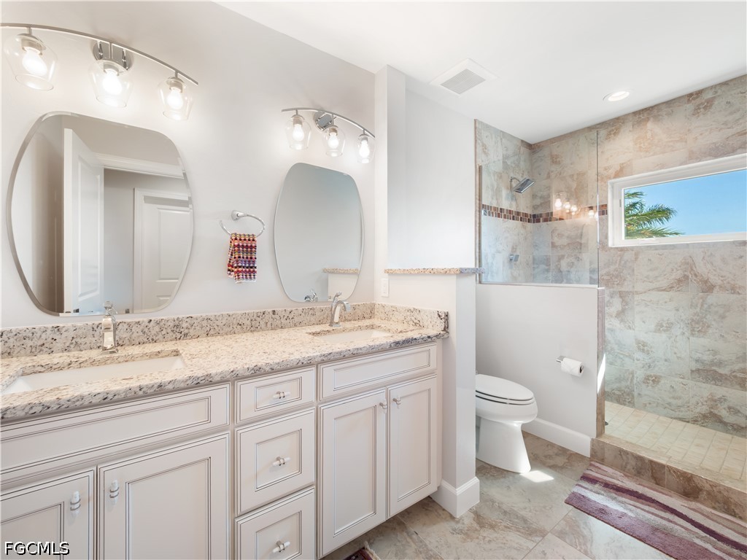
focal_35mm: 14
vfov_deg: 85.7
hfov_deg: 102.1
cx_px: 374
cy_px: 280
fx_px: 302
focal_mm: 7
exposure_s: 1/4
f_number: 7.1
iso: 200
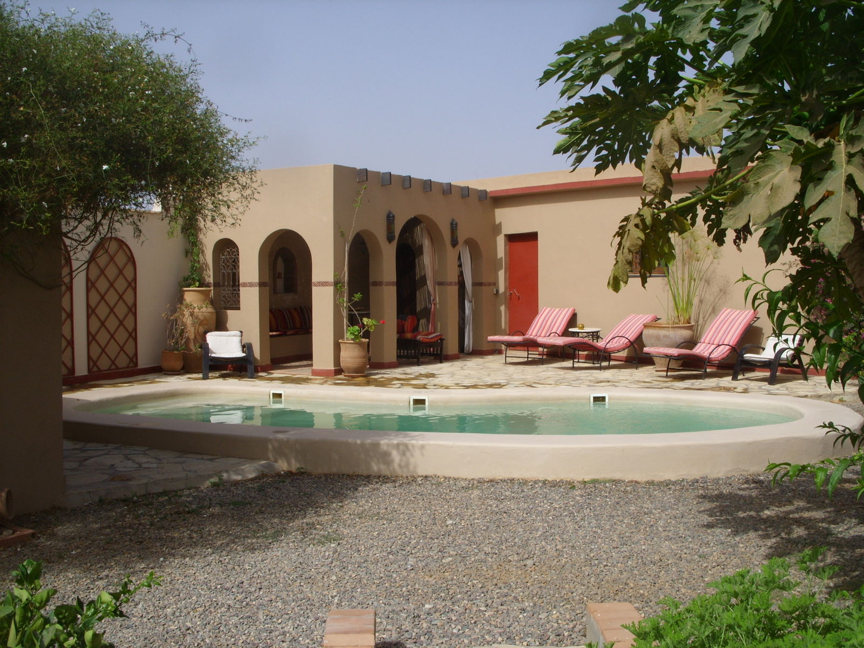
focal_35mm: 38
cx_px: 432
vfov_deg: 37.7
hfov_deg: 49.0
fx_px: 948
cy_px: 324
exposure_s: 1/296
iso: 50
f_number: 7.4
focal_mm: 7.8
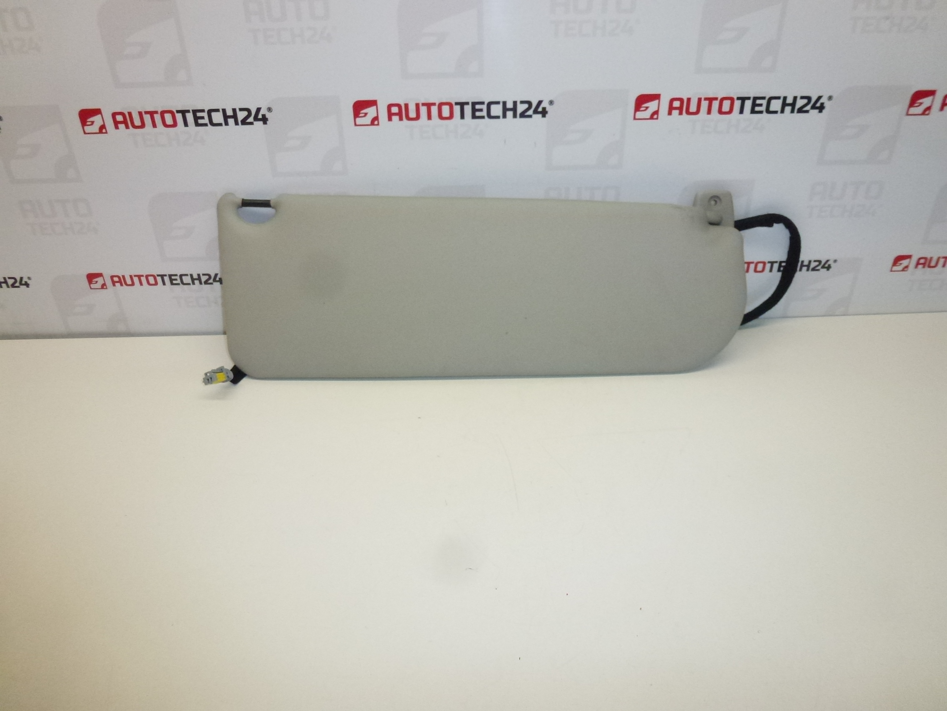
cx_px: 474
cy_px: 356
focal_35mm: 24
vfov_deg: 56.8
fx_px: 657
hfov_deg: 71.6
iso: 400
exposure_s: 1/400
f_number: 3.3
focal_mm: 4.3
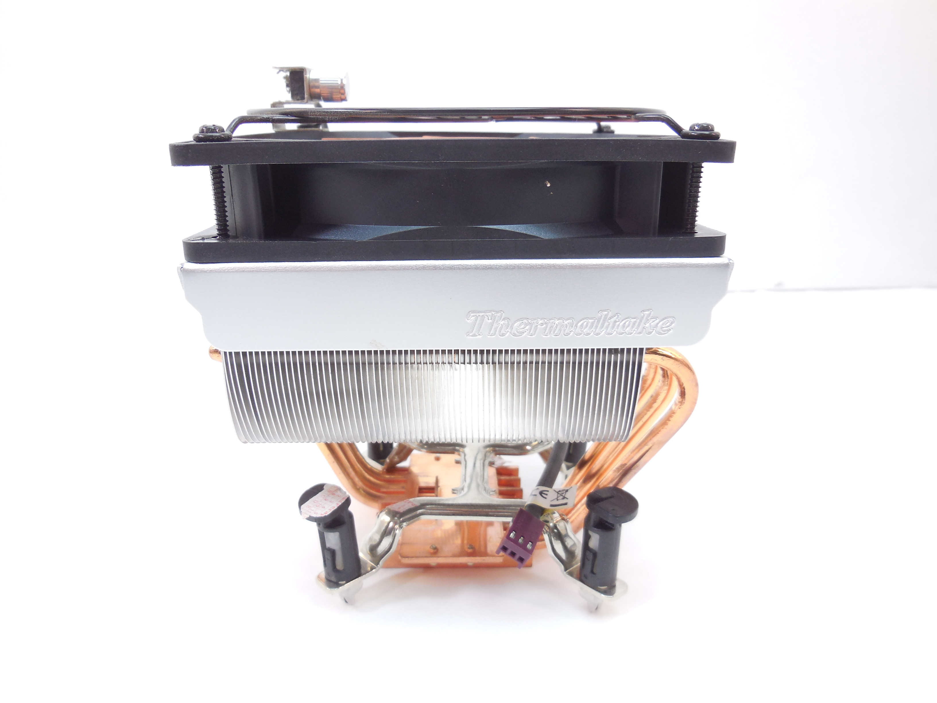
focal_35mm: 25
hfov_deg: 69.4
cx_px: 468
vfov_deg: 54.9
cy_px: 352
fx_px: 677
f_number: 3.1
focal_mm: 4.5
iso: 125
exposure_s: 1/40
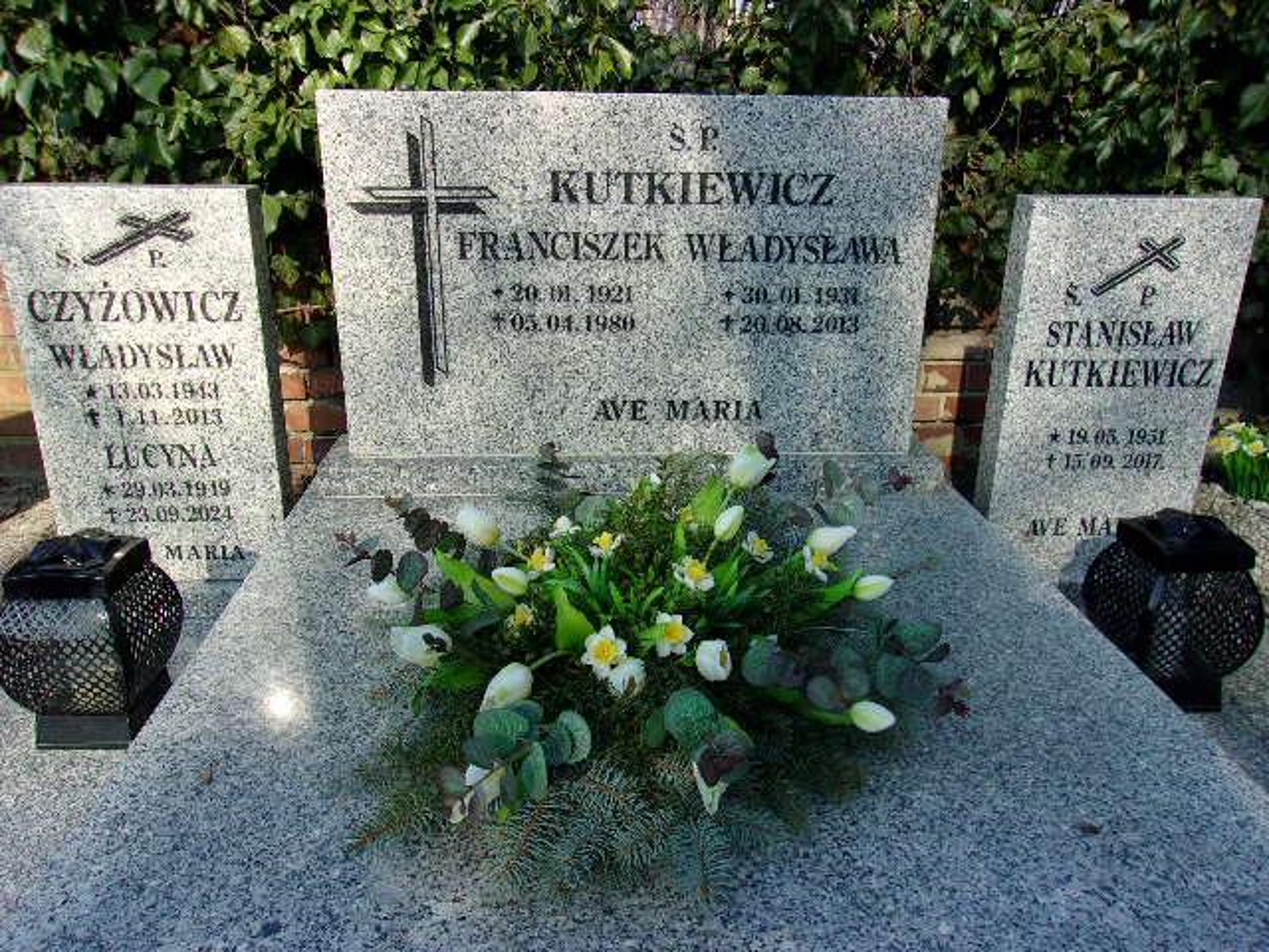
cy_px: 476
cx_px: 634
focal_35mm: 27
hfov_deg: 65.3
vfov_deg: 51.4
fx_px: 990
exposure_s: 1/50
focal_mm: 4.9
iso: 80
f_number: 10.4
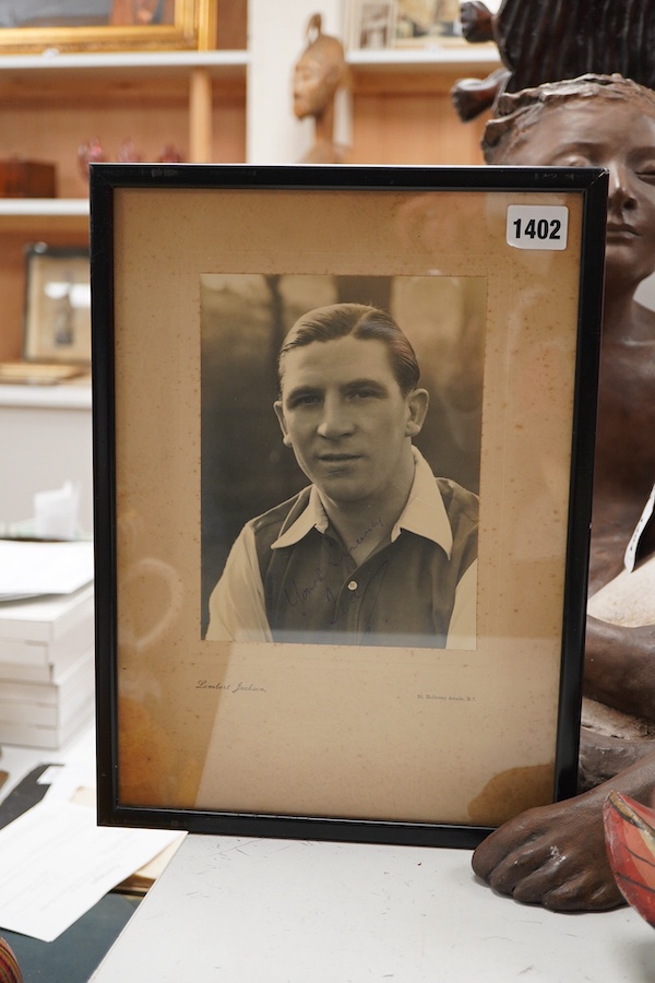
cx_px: 328
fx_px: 1228
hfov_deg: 29.9
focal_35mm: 45
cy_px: 492
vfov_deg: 43.6
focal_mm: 30
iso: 1000
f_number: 3.5
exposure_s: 1/125
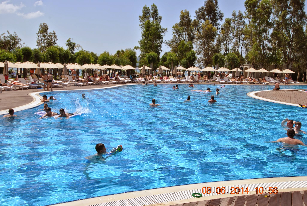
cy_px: 103
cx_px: 154
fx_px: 307
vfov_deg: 37.0
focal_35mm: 36
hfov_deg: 53.1
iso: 100
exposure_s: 1/320
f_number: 9
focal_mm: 24
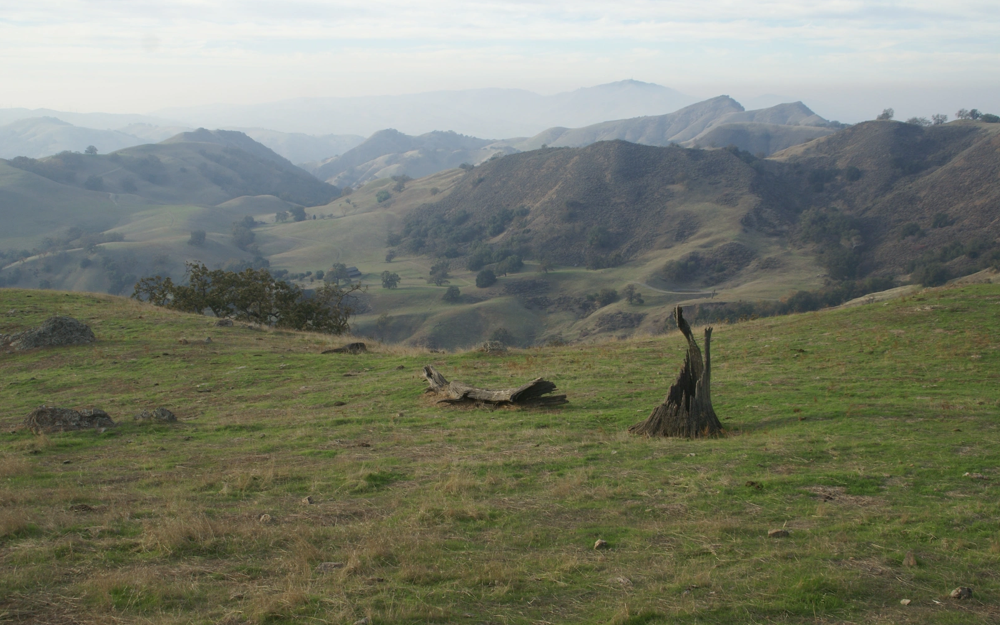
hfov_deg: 46.2
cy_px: 304
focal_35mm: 43
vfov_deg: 29.9
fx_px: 1172
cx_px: 500
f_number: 8
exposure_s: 1/125
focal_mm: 28
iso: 100
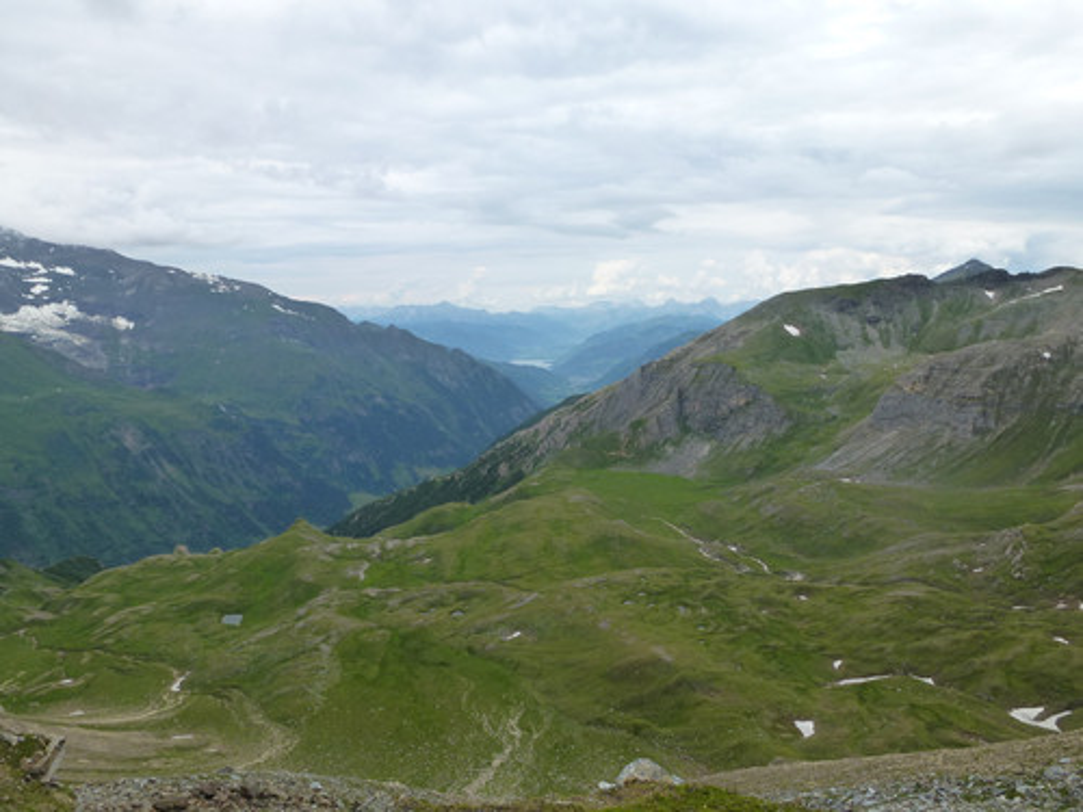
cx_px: 542
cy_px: 406
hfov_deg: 69.4
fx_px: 782
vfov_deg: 54.9
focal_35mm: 25
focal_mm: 4.3
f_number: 4
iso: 160
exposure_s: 1/640
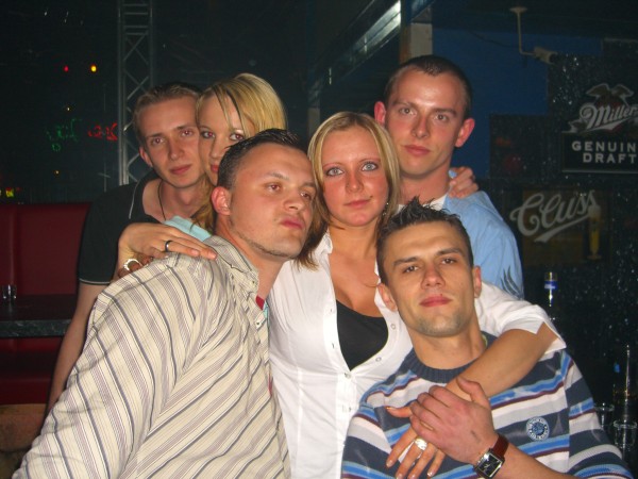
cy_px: 240
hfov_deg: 49.0
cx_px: 319
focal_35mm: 38
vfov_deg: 37.7
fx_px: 700
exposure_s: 1/60
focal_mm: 7.9
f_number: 2.8
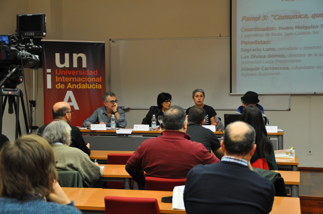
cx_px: 162
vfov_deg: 21.5
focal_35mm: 63
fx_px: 565
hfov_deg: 31.9
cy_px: 107
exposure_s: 1/60
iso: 800
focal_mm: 42
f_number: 4.5
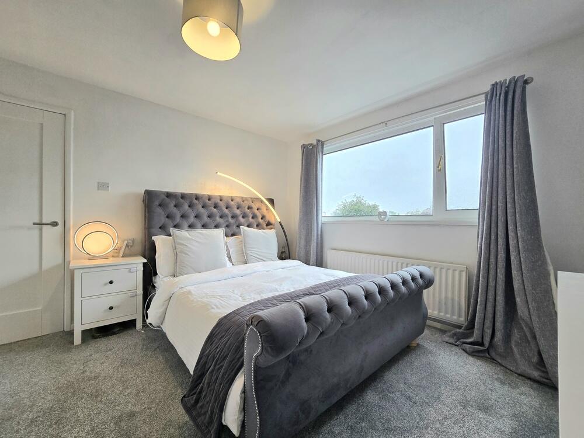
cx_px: 292
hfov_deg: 106.2
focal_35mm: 13
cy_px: 219
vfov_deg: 89.9
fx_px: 219
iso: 64
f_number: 2.2
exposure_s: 1/101
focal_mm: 2.2
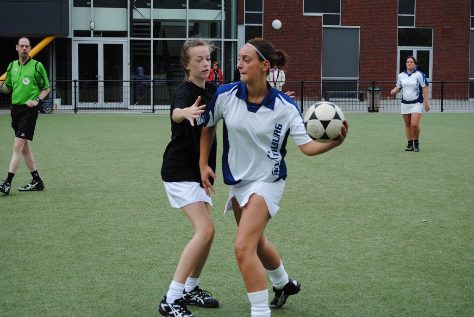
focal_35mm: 82
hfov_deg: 24.6
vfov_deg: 16.6
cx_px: 237
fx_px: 1087
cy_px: 158
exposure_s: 1/500
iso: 250
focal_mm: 55
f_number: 5.6
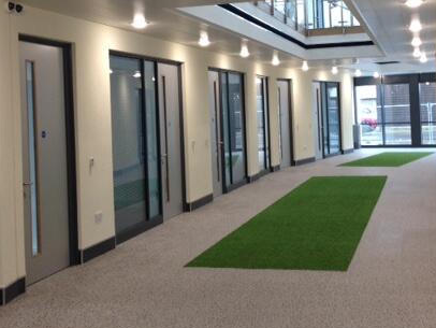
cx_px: 257
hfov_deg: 36.7
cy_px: 102
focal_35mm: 52
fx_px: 655
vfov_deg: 27.8
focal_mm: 4.12
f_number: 2.4
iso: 64
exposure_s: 1/40
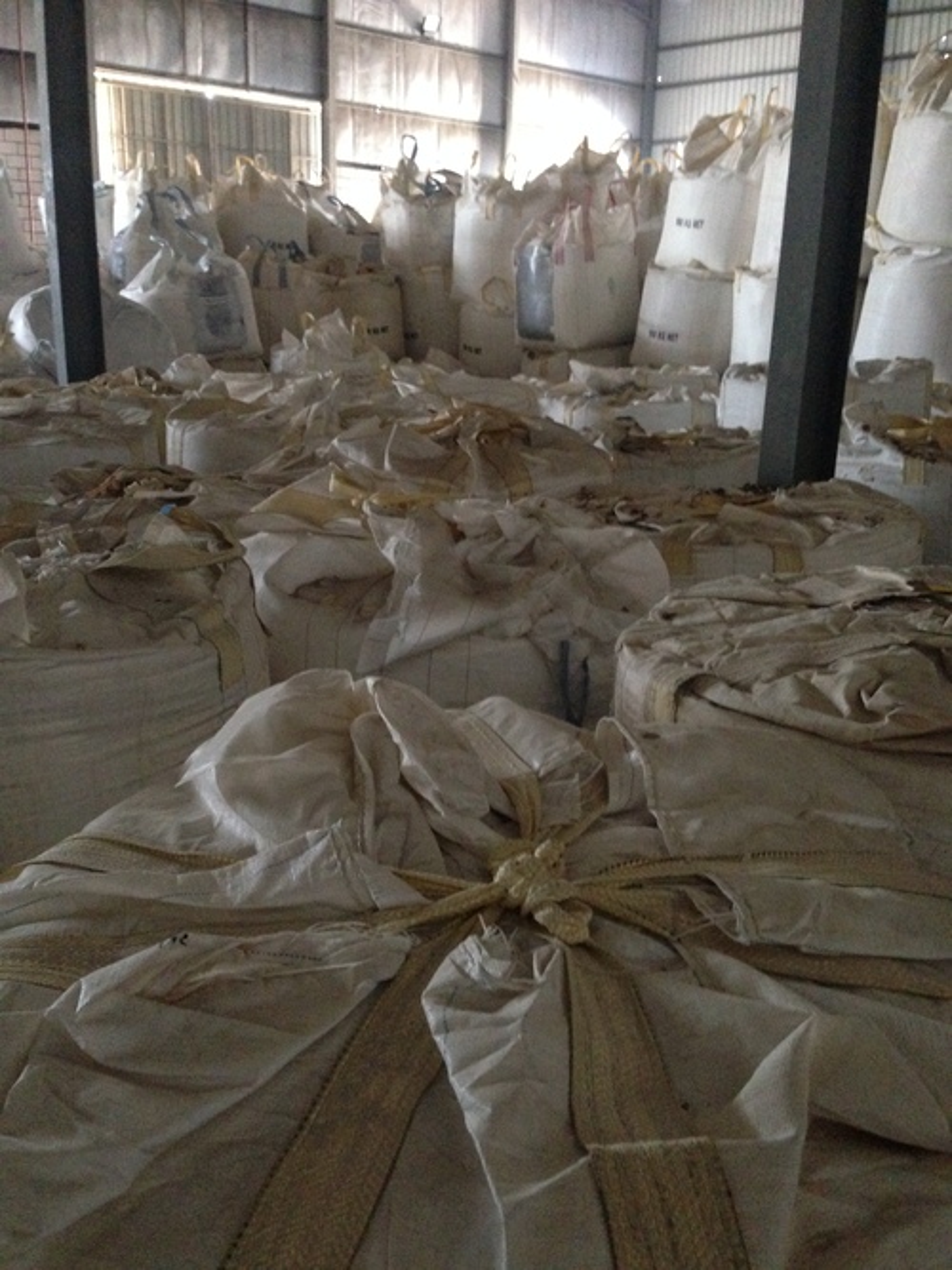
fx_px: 1210
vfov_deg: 55.4
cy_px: 635
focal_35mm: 33
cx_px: 476
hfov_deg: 42.9
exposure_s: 1/15
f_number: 2.4
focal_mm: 4.12
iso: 640
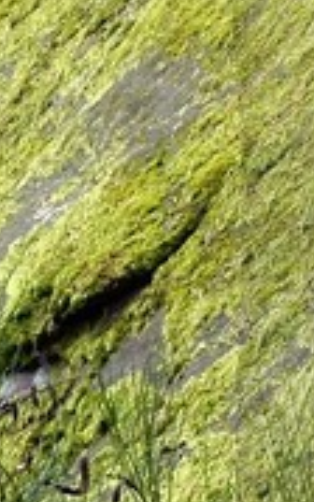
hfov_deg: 3.1
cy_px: 351
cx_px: 897
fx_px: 5732
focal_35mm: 419
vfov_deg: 5.0
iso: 800
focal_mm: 46
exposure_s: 1/80
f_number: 10
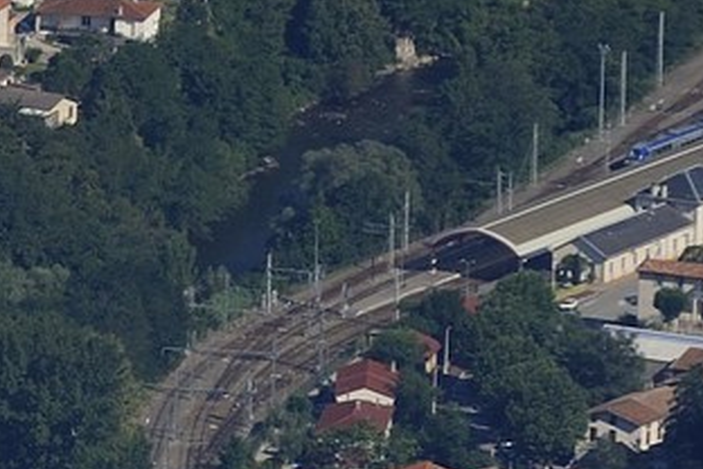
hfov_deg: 2.0
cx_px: -982
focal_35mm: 1026
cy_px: 399
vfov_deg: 1.3
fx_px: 20034
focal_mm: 200
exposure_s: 1/1000
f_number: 6.3
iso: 200
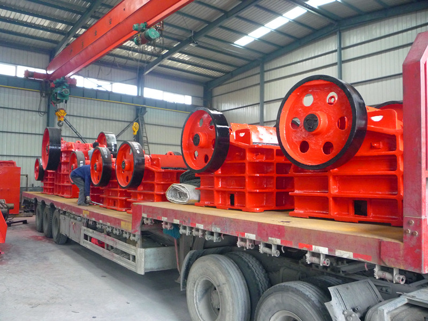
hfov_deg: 60.0
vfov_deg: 46.8
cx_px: 214
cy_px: 160
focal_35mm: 30
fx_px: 371
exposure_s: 1/30
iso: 320
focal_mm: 5.2
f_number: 3.3
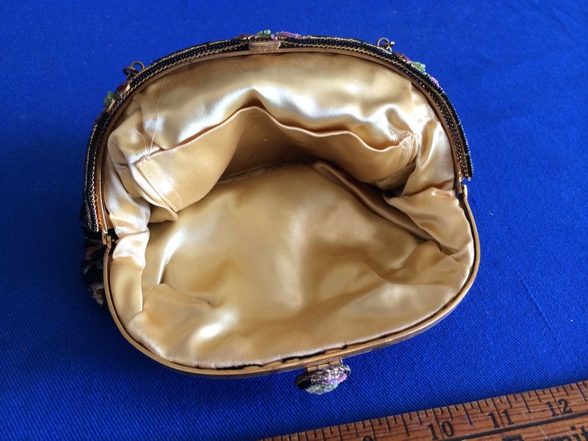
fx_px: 510
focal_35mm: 30
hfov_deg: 60.0
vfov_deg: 46.8
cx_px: 294
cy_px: 220
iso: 50
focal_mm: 4.12
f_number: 2.2
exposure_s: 1/30
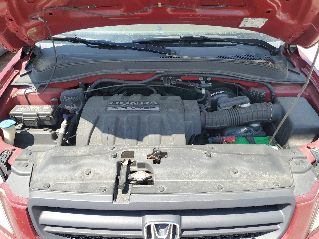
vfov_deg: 53.1
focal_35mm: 26
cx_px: 160
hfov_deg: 67.3
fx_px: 240
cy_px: 120
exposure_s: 1/909
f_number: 1.5
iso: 50
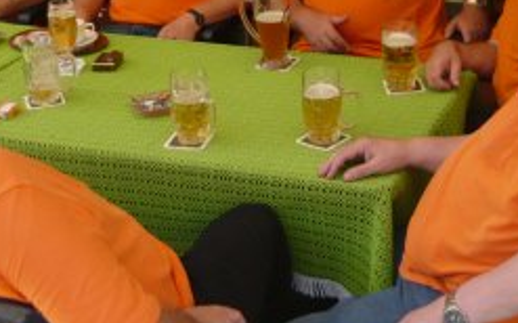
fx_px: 1199
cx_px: 268
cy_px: -109
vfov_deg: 14.6
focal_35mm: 85
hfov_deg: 24.4
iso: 100
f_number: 2.8
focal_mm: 5.5
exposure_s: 1/125
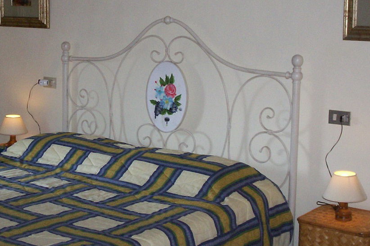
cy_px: 70
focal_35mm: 73
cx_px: 115
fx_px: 750
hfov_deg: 27.5
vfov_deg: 18.6
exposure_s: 1/64
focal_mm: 5.9
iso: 140
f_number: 4.5
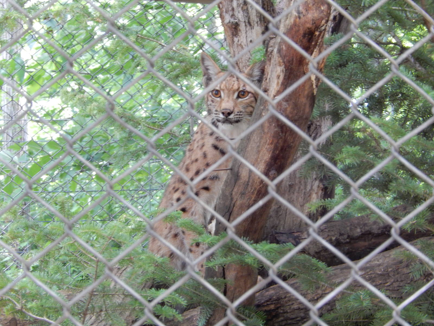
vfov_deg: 8.8
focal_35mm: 169
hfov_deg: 11.7
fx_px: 2119
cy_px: 163
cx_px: 217
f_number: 5.7
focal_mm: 30.3
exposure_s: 1/15
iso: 400
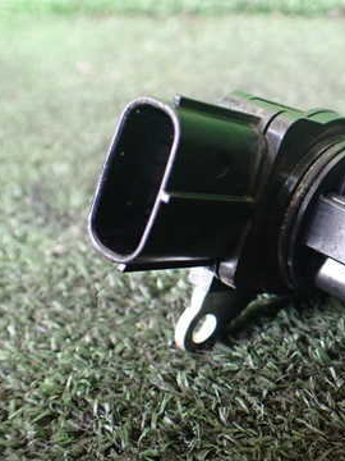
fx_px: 664
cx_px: 364
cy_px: 216
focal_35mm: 50
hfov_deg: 27.1
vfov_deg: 38.2
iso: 800
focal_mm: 5.4
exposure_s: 1/125
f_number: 2.3
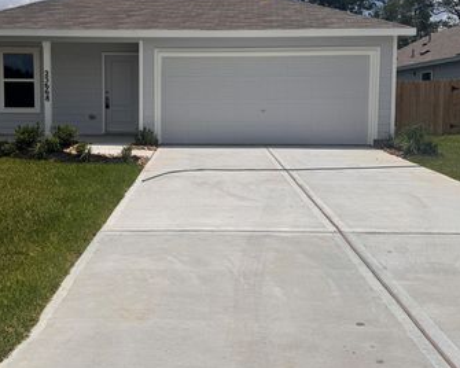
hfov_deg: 51.2
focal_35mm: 35
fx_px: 476
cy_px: 137
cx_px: 181
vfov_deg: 41.9
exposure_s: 1/12346
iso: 64
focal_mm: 6.76
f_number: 1.78
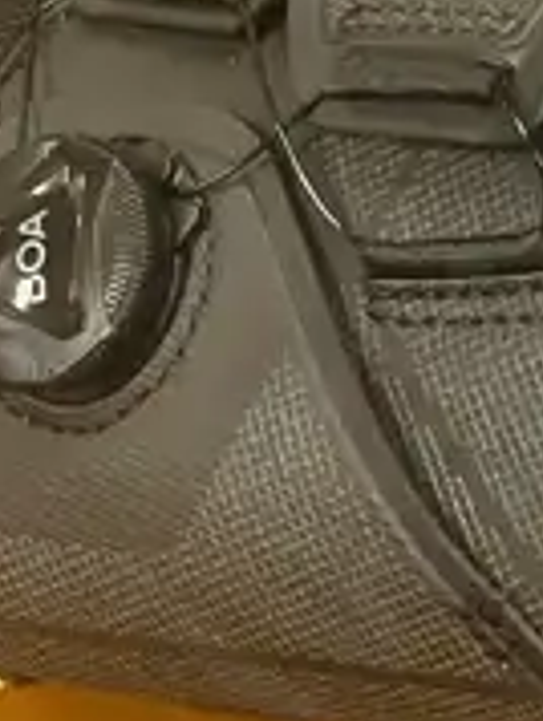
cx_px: 697
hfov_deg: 9.1
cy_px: 150
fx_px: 3359
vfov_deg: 12.2
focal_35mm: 161
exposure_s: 1/33
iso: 250
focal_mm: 3.99
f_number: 1.8
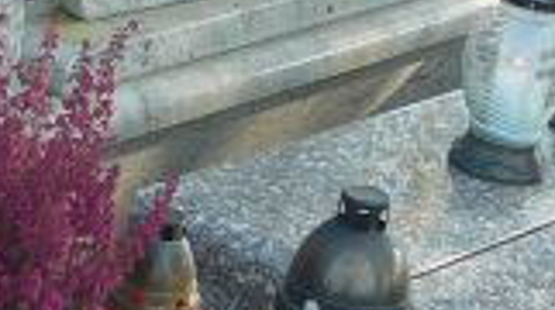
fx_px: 2234
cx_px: -241
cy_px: 169
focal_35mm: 152
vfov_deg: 7.9
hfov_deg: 13.5
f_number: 2.8
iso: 80
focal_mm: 5.2
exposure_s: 1/160
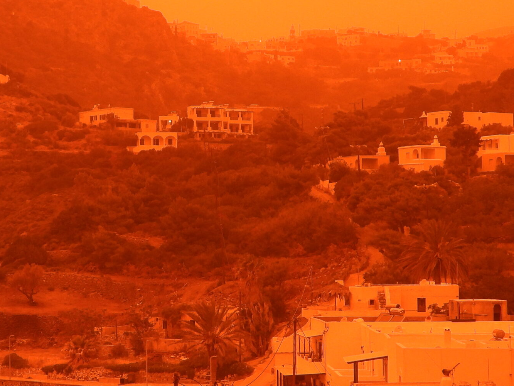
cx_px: 169
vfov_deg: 15.4
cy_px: 191
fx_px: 1426
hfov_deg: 20.4
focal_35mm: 96
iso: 180
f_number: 3.2
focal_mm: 9
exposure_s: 1/30
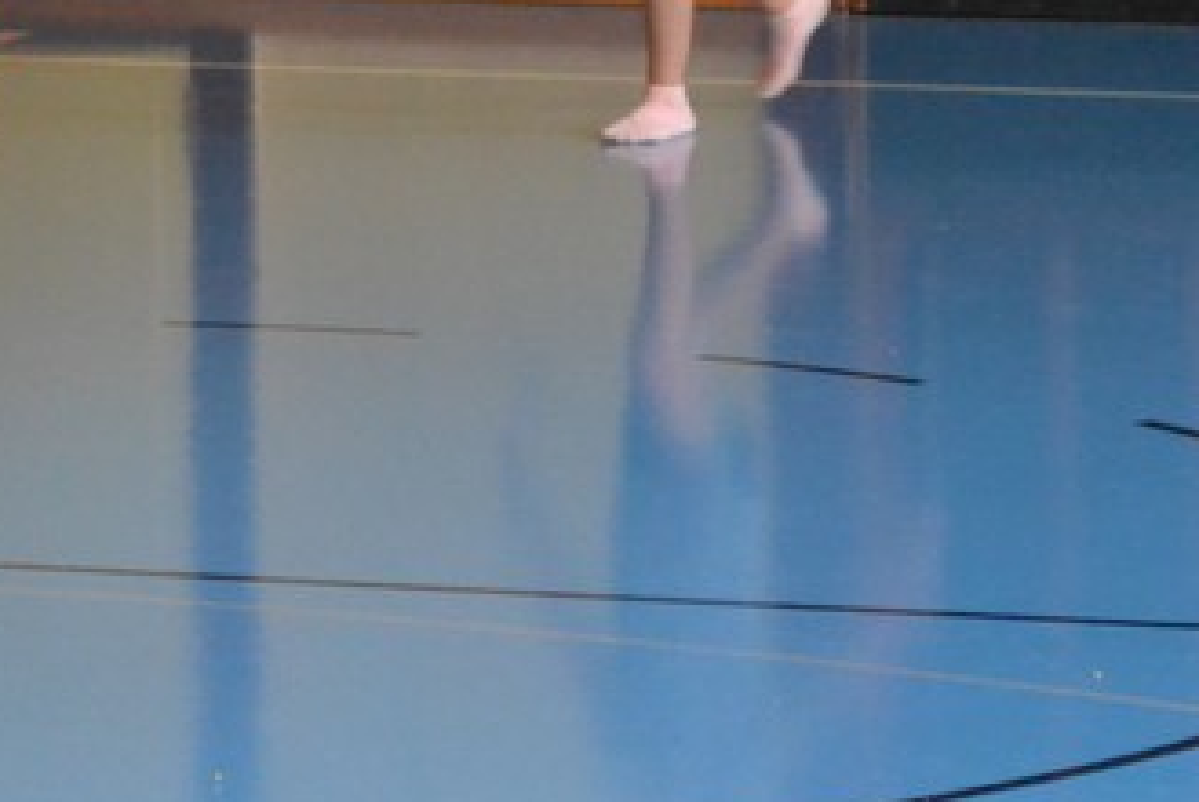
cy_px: -16
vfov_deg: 5.4
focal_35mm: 257
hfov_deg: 8.0
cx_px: -84
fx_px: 8552
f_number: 5.6
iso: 3200
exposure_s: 1/160
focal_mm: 55
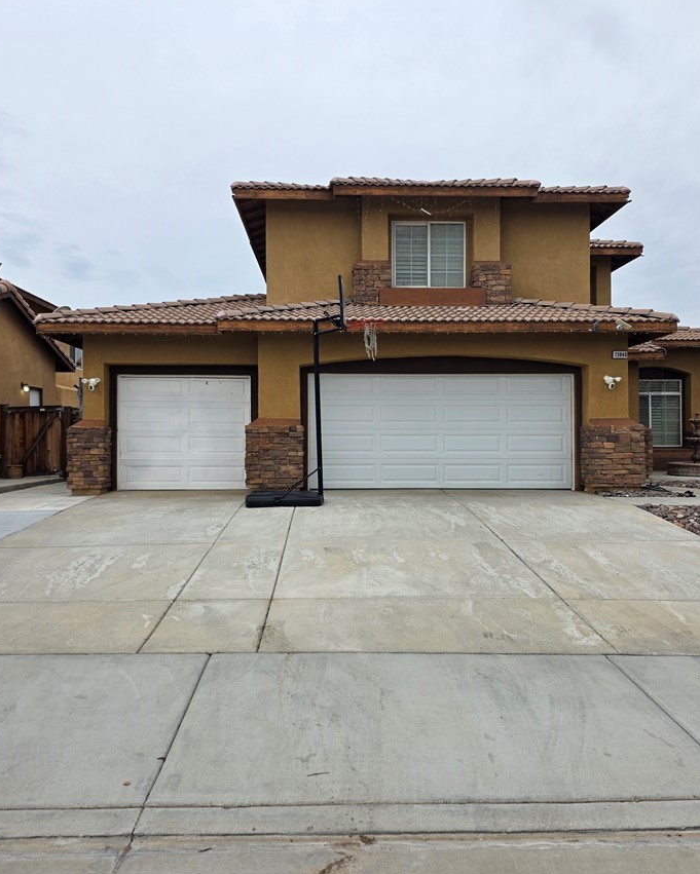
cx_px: 365
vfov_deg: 64.1
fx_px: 699
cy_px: 433
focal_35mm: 27
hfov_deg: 53.2
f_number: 1.7
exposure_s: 1/1601
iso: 80
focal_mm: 6.25
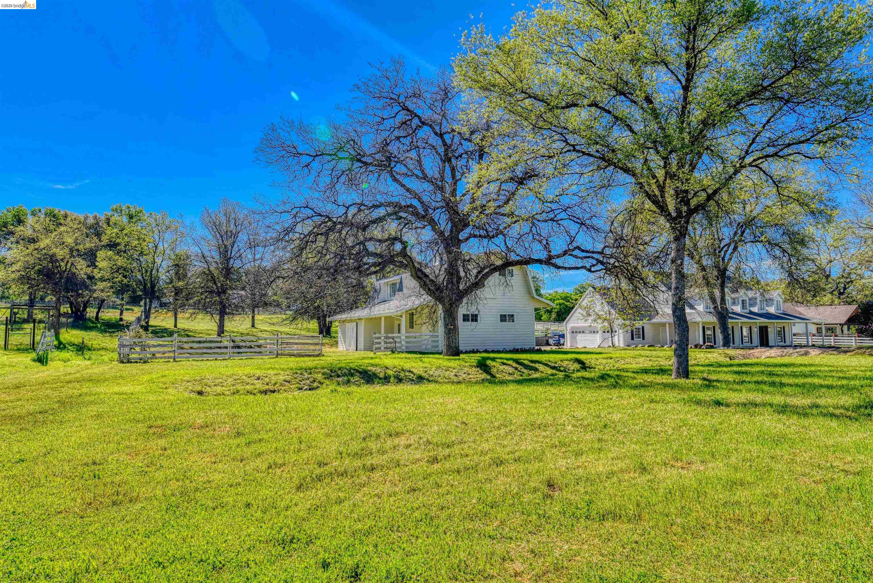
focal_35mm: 23
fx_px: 558
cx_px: 436
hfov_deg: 76.1
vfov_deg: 55.1
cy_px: 292
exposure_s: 1/320
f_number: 9
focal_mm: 23
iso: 200
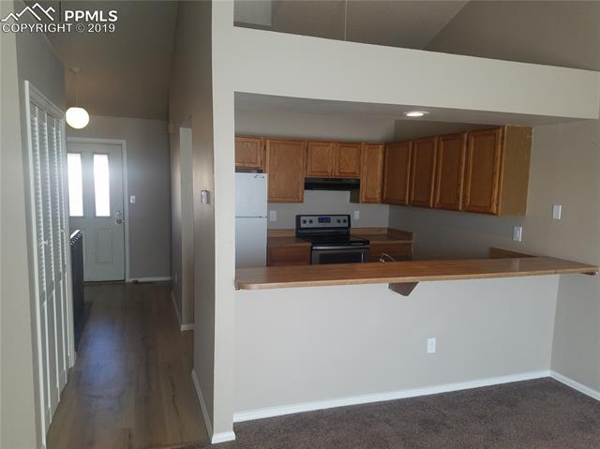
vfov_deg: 53.0
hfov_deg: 67.3
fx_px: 450
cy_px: 224
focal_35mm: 26
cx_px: 300
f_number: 1.7
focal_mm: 4.2
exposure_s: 1/120
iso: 80
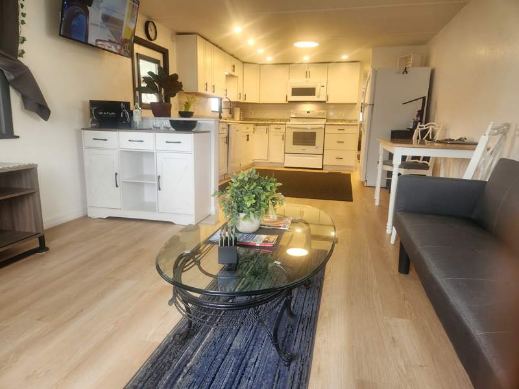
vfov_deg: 58.9
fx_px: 345
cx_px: 260
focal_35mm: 23
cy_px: 194
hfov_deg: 73.9
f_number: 1.8
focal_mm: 5.4
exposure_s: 1/120
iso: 125
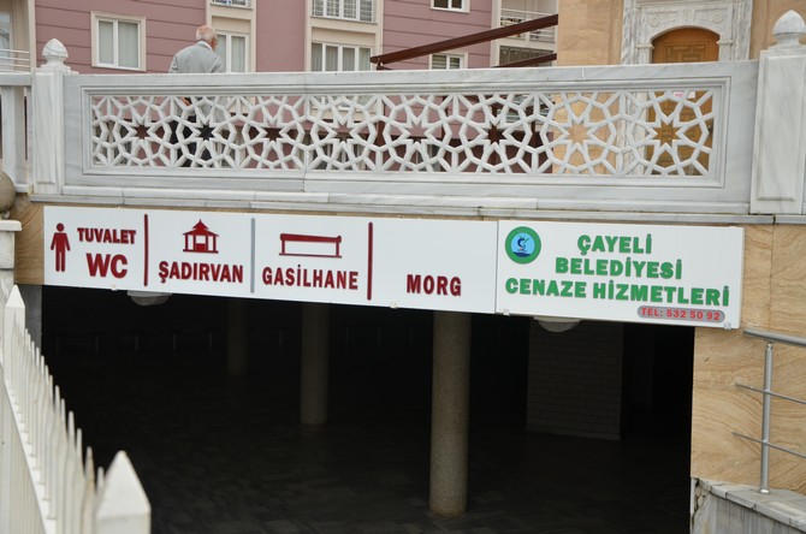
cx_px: 403
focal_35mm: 48
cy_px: 267
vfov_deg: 28.0
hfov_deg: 41.2
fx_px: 1073
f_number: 5
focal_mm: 32
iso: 200
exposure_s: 1/100
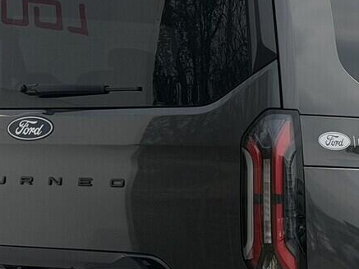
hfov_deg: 12.3
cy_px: 163
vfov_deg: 9.4
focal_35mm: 158
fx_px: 1639
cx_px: 377
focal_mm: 6.76
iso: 64
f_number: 1.78
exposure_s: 1/6024
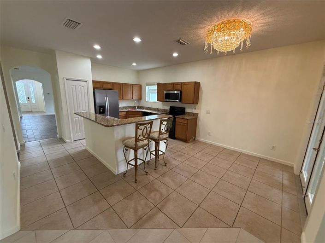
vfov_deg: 85.6
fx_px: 131
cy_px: 122
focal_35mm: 14
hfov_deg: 102.1
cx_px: 162
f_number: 2.2
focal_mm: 2.22
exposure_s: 1/120
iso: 500
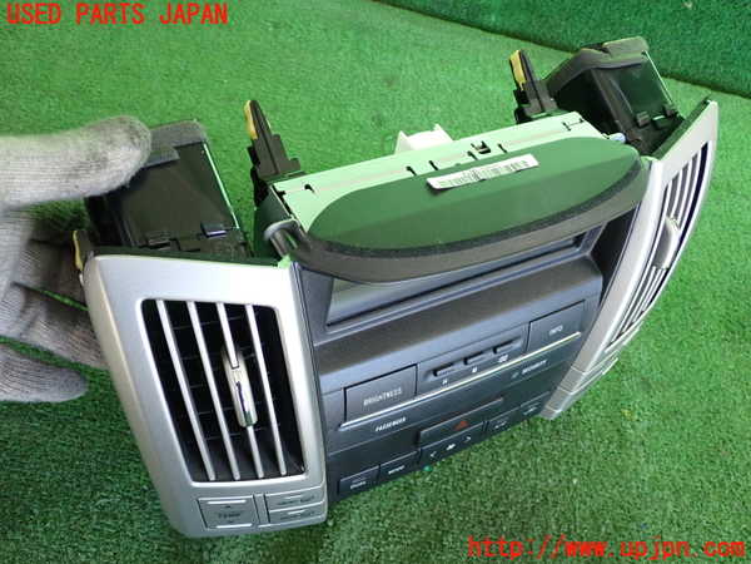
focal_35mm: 36
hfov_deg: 51.4
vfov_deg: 39.7
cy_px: 282
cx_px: 376
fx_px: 781
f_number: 2.5
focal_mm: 6.37
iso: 500
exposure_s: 1/125
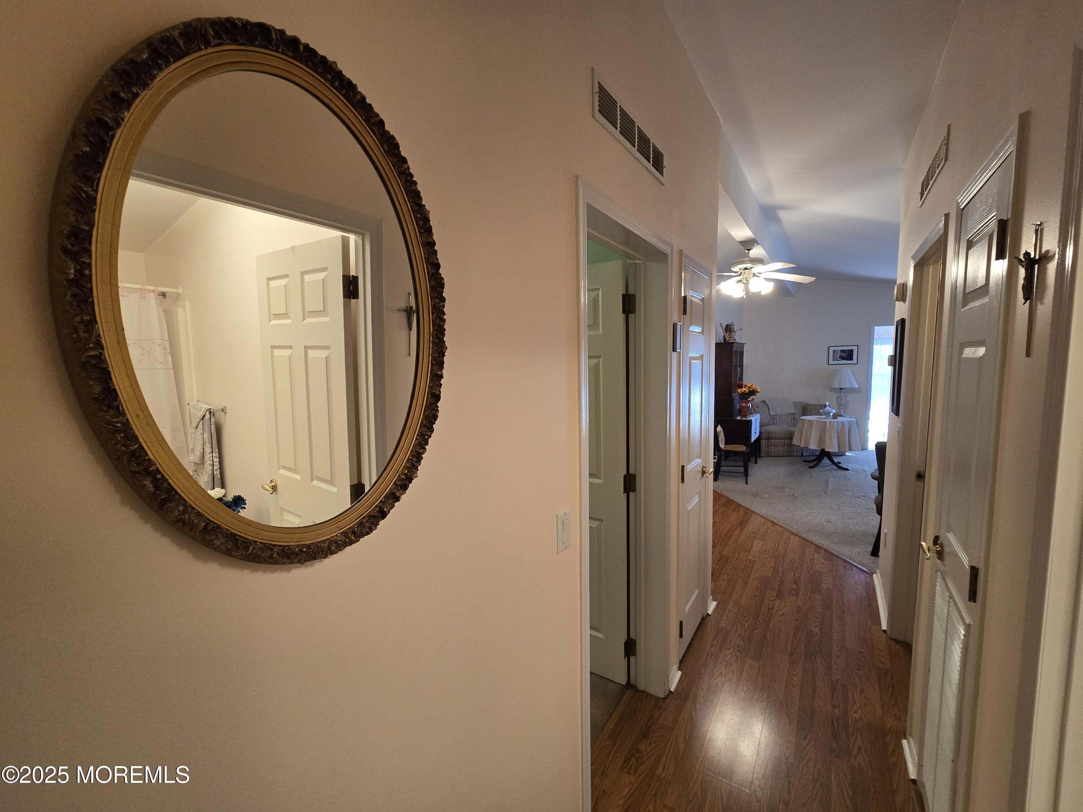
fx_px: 407
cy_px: 406
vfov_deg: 89.9
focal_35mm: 13
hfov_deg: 106.2
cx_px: 542
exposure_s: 1/60
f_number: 2.2
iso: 200
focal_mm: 2.2
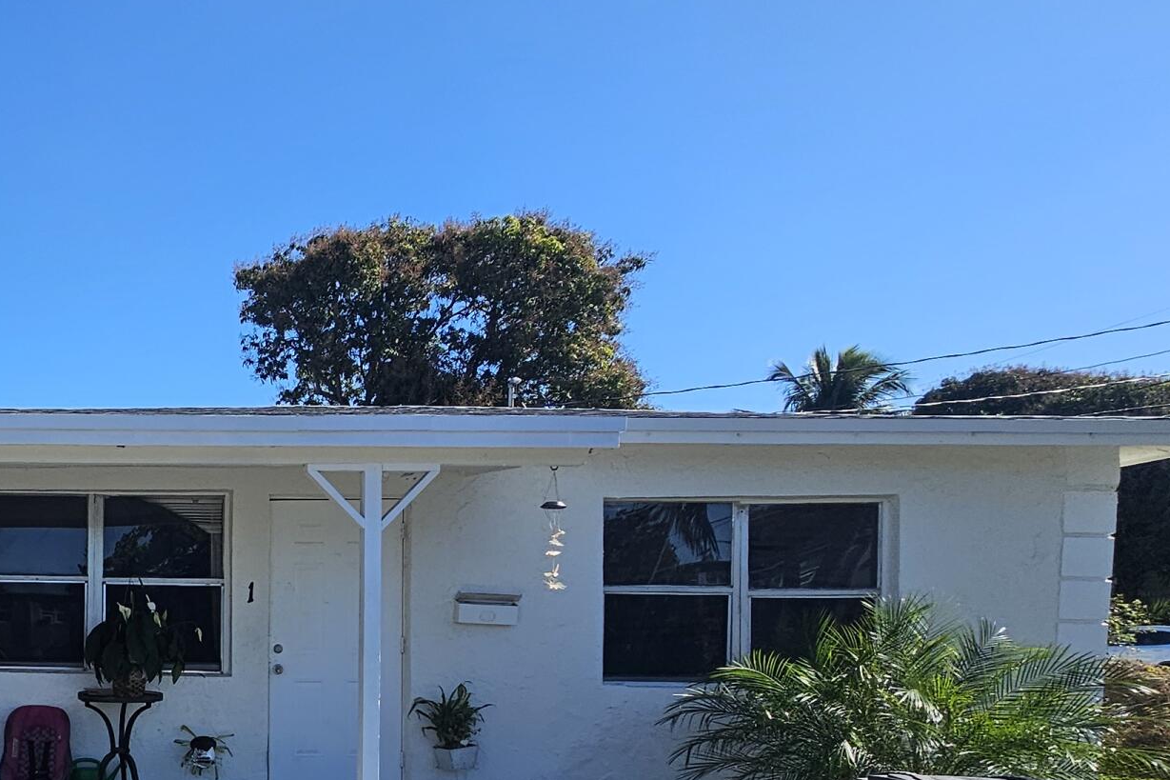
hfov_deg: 44.0
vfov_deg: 38.1
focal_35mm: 33
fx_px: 1072
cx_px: -117
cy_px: 652
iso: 50
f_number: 2.2
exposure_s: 1/2071
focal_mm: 2.2
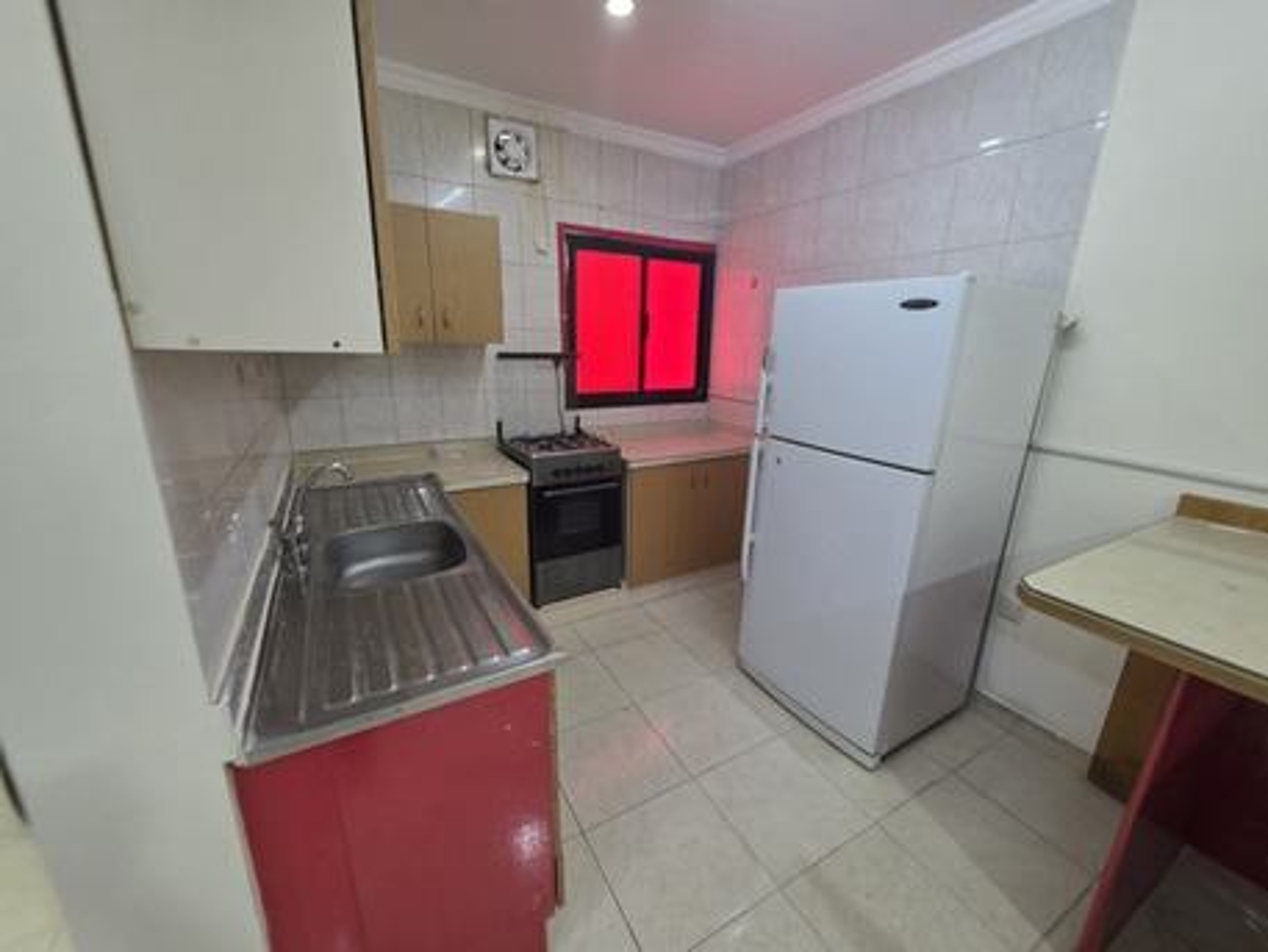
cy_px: 476
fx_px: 476
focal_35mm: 13
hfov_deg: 106.2
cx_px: 634
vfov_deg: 89.9
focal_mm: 2.2
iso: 250
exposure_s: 1/50
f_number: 1.9
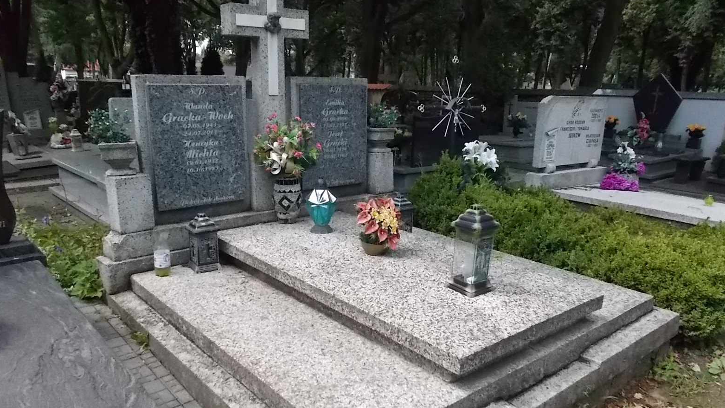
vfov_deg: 40.2
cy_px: 215
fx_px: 557
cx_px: 368
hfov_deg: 66.1
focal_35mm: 29
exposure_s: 1/320
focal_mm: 4.6
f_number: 8
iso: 400
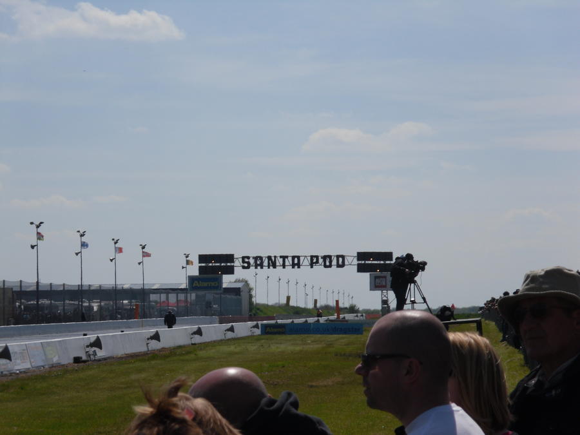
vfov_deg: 8.5
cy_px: 218
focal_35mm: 175
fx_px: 2932
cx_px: 290
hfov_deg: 11.3
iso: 80
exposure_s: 1/250
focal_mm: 31.5
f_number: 12.7
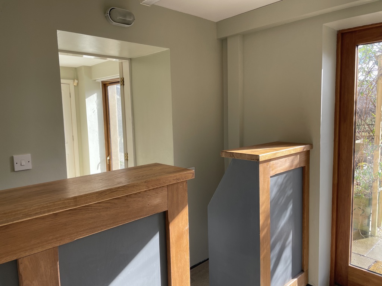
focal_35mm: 26
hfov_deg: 67.3
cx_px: 191
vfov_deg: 53.1
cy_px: 143
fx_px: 287
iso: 32
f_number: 1.6
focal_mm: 4.2
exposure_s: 1/360
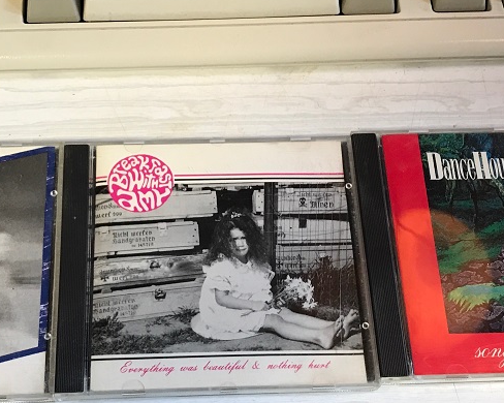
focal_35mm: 56
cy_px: 215
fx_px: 835
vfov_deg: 27.1
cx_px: 208
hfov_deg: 33.5
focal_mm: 3.99
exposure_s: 1/20
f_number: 1.8
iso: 40
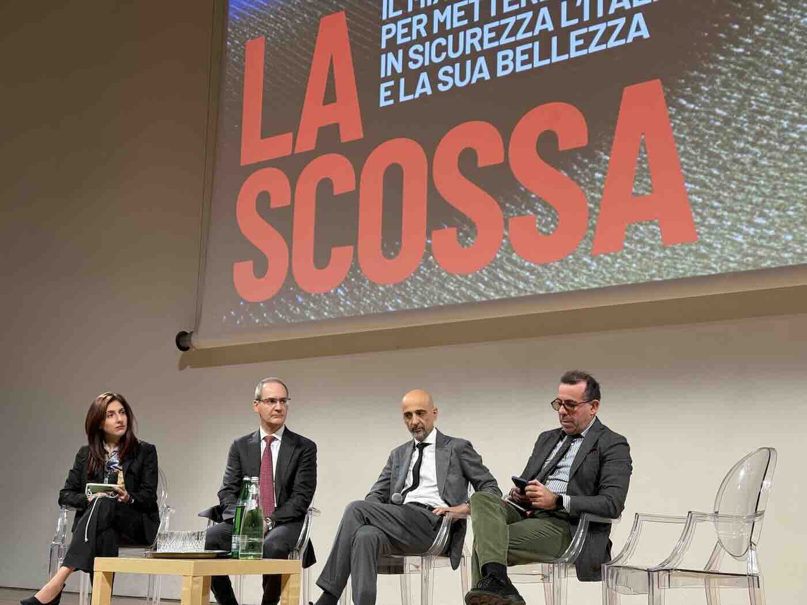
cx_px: 404
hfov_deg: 39.7
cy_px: 302
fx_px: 1119
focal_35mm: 48
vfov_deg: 30.3
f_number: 1.78
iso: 80
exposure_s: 1/75
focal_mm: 6.76
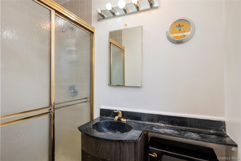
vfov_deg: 68.8
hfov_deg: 91.6
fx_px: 117
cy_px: 80
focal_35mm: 18
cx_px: 120
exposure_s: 1/13
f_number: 8
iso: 500
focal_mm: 17.5
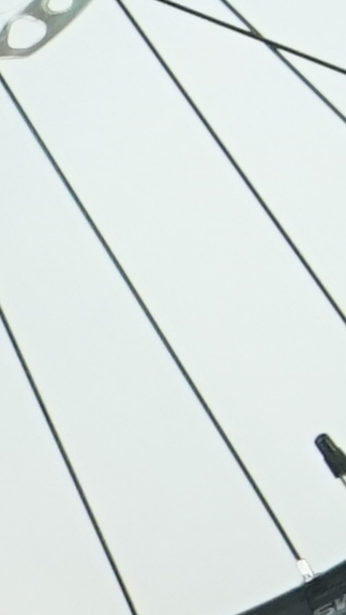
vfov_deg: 2.9
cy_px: -965
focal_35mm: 734
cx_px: 1789
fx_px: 11968
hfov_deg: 1.6
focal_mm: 67
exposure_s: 1/200
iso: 1600
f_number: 5.6
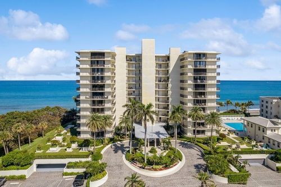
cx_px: 140
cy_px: 94
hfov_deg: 78.6
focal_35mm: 22
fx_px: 172
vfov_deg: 57.2
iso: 140
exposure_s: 1/5000
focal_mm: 8.38
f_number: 2.8
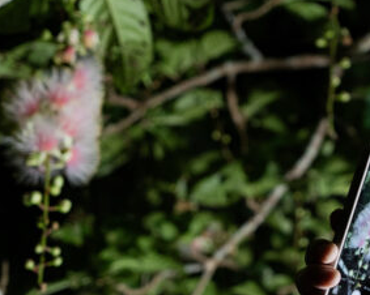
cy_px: 168
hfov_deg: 22.1
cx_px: 322
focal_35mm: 85
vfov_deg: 18.0
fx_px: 930
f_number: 2.8
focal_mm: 40
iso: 2000
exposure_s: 1/60
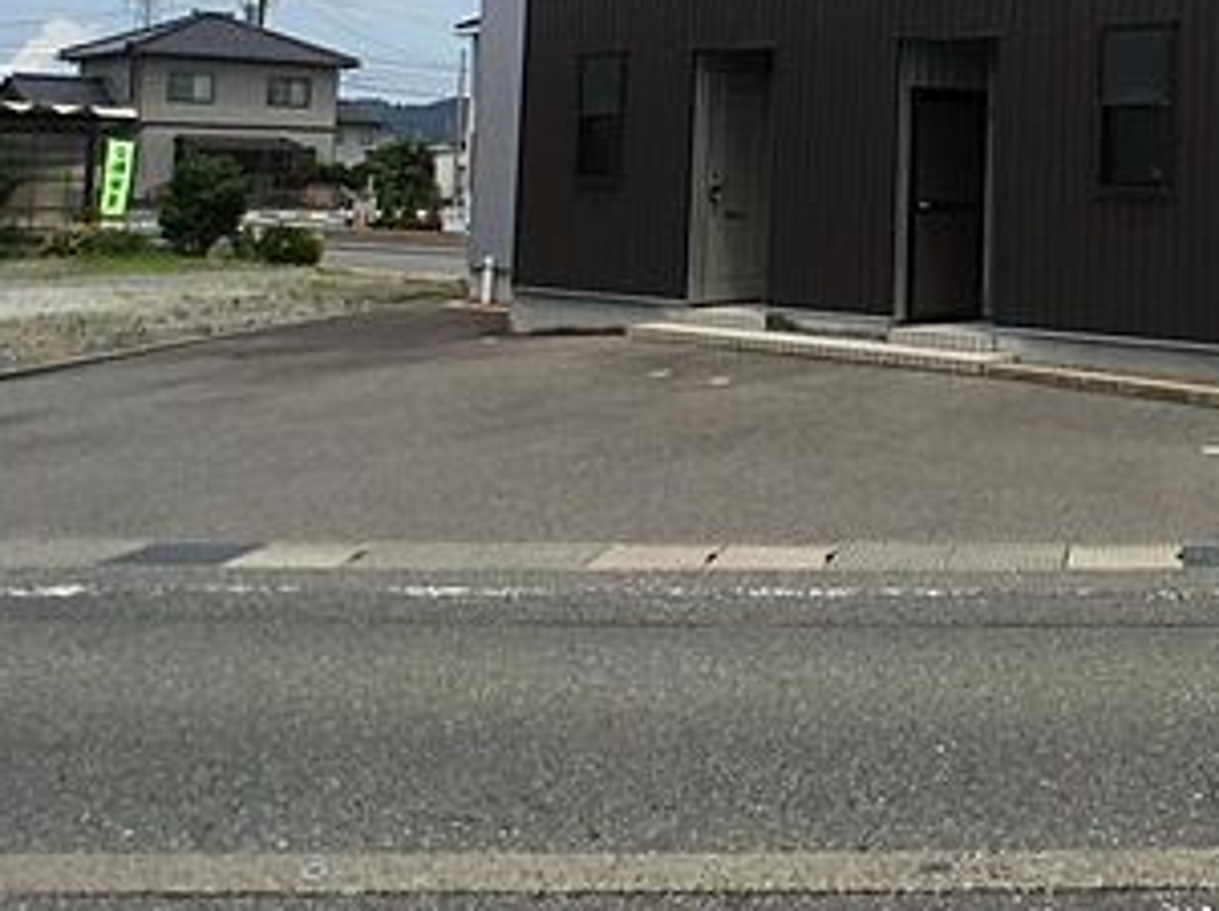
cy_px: 40
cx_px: 1215
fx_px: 2321
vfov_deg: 21.6
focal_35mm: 66
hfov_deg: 27.7
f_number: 2.4
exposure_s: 1/1631
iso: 25
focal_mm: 3.3
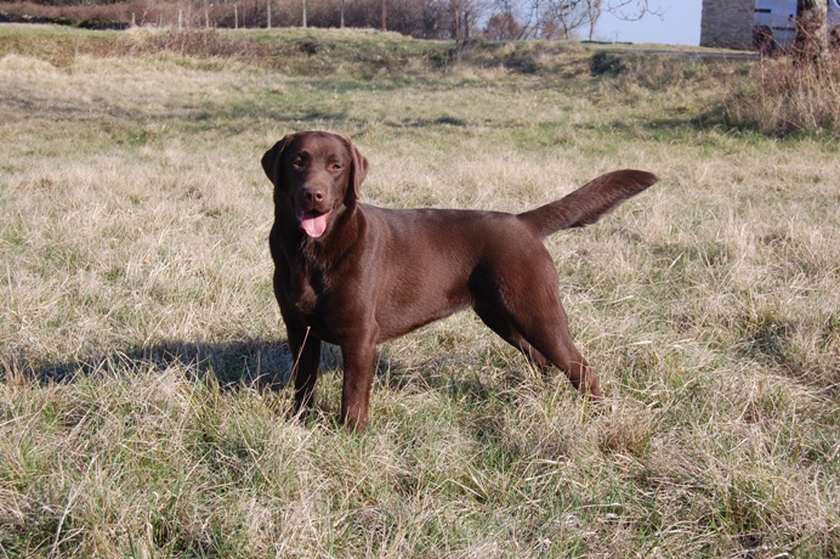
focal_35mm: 57
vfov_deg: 23.7
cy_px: 280
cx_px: 420
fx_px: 1329
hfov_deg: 35.1
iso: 200
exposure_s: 1/320
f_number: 9
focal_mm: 38
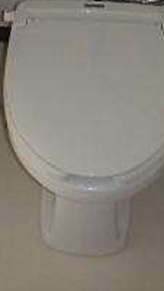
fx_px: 565
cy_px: -30
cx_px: 41
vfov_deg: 26.6
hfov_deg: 16.4
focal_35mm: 73
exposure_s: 1/30
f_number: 3.5
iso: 400
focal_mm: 3.7
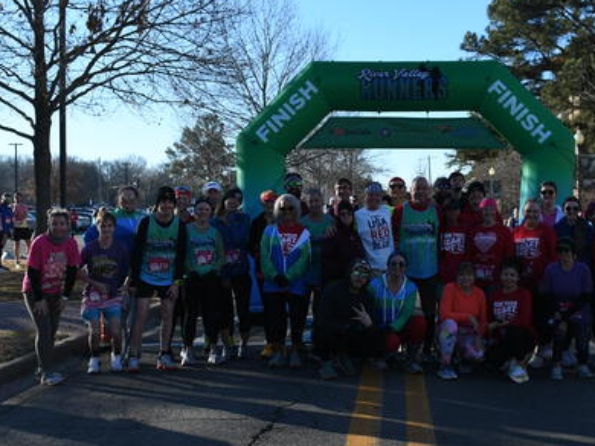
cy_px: 262
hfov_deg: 33.7
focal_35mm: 57
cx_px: 342
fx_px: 979
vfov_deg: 25.6
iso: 100
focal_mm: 21
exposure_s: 1/320
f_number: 5.6
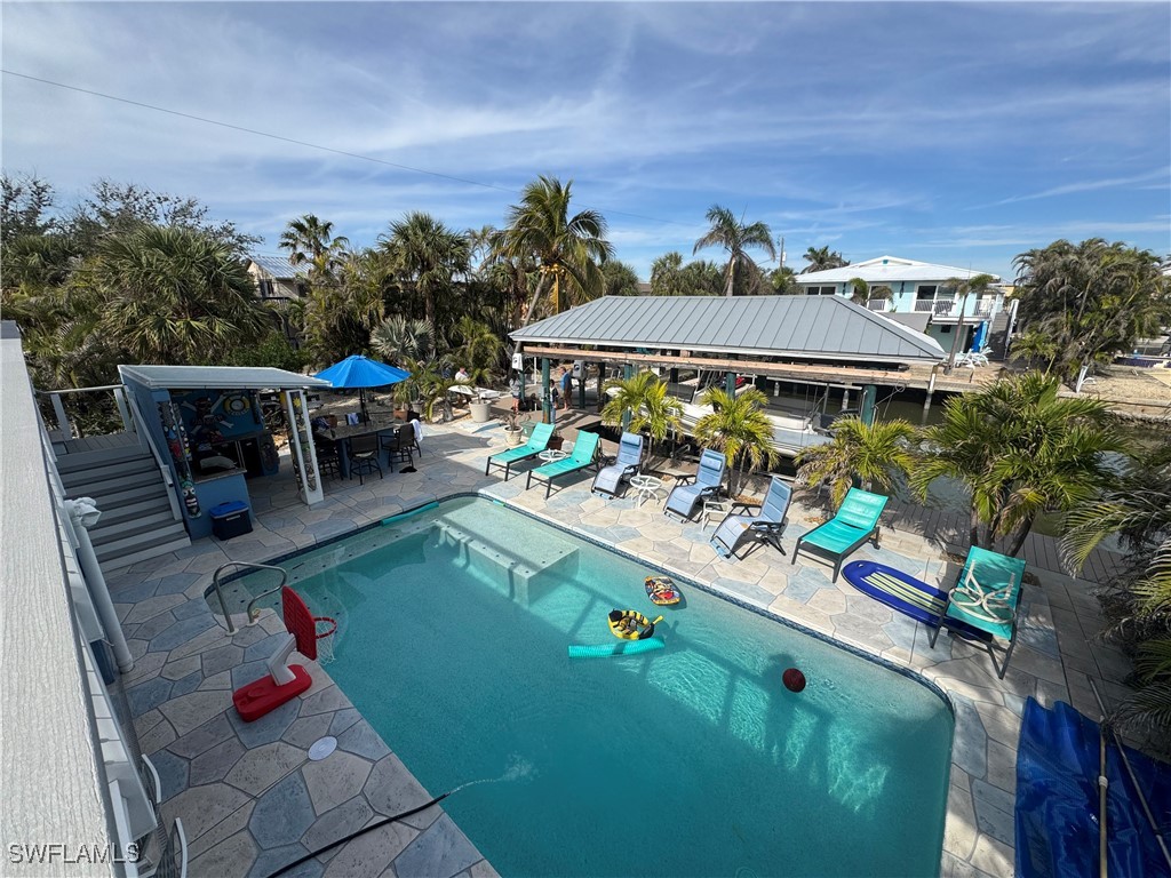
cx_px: 586
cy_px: 439
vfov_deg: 85.7
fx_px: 474
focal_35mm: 14
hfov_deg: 102.1
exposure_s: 1/2770
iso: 50
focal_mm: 2.22
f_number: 2.2
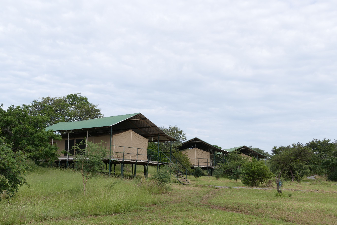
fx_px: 477
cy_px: 112
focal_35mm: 51
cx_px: 168
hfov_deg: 38.9
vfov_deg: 26.5
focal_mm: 18.77
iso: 125
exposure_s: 1/1000
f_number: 3.4
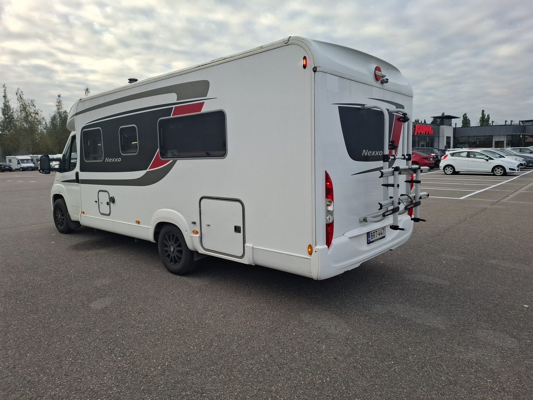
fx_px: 354
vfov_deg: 58.9
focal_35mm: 23
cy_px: 200
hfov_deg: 73.9
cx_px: 266
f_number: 1.8
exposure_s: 1/336
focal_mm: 5.54
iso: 50
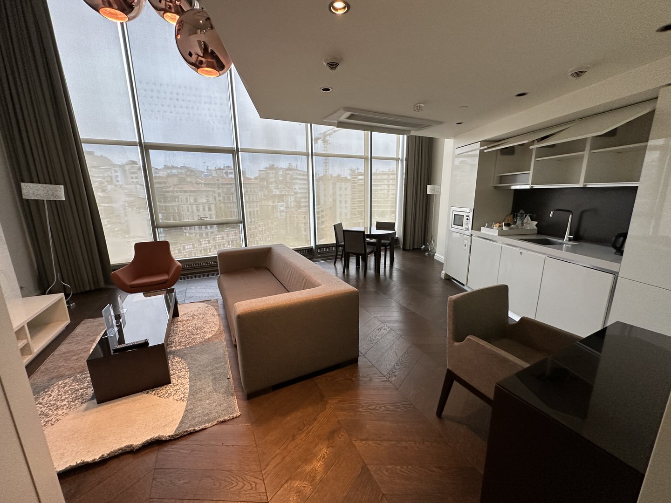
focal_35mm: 14
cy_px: 252
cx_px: 336
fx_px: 271
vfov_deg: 85.7
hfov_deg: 102.1
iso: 200
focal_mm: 2.22
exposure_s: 1/50
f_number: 2.2
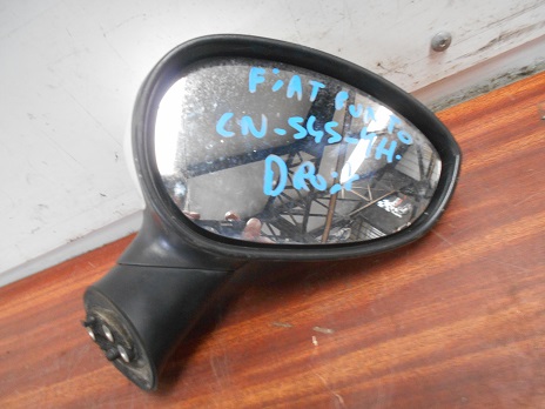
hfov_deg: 67.3
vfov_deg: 53.1
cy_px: 204
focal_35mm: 26
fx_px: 409
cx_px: 272
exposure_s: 1/8
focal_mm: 4.6
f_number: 3.2
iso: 450
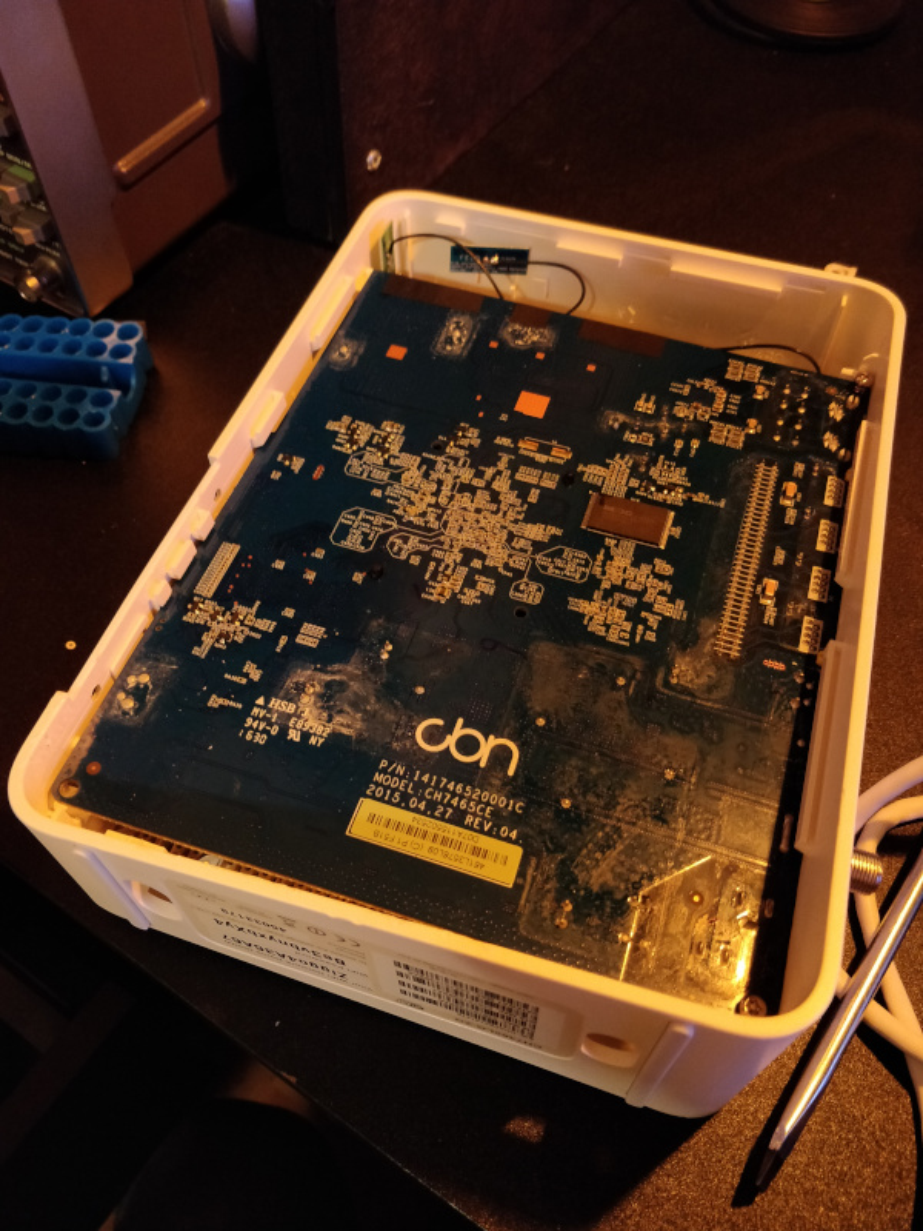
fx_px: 853
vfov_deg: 71.6
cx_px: 462
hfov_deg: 56.8
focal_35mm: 24
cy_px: 616
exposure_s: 1/20
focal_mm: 4.1
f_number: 1.7
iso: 2000
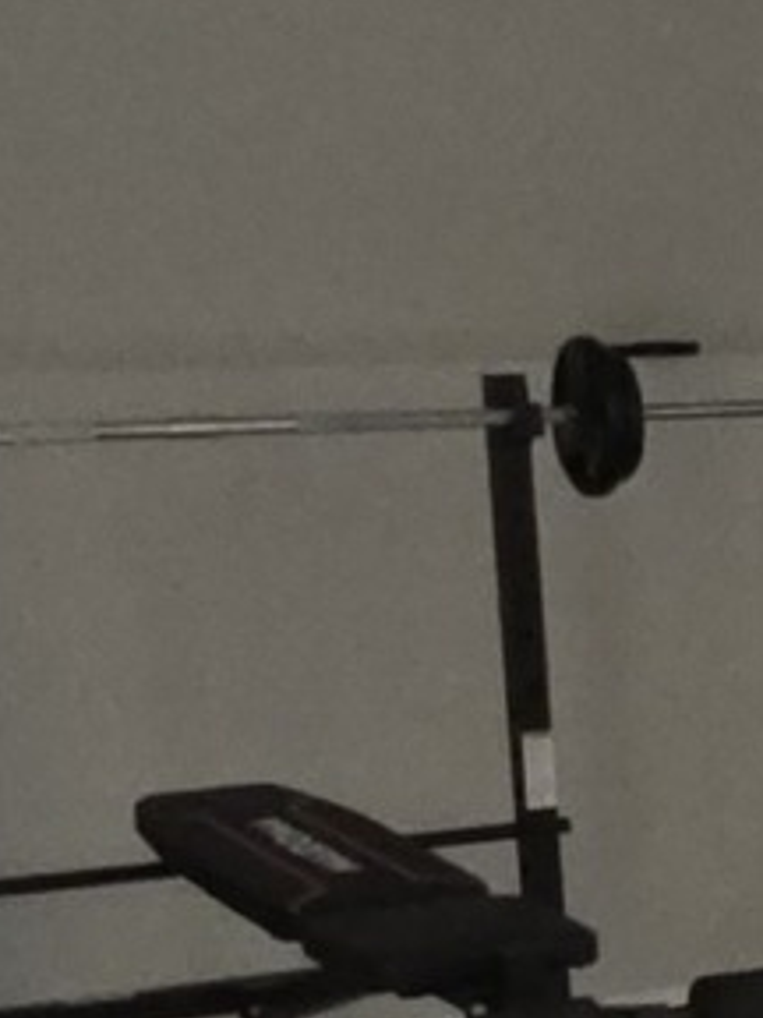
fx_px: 3056
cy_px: 997
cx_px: 1346
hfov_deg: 13.0
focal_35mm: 104
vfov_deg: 18.4
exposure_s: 1/30
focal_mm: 2.2
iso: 400
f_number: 1.9
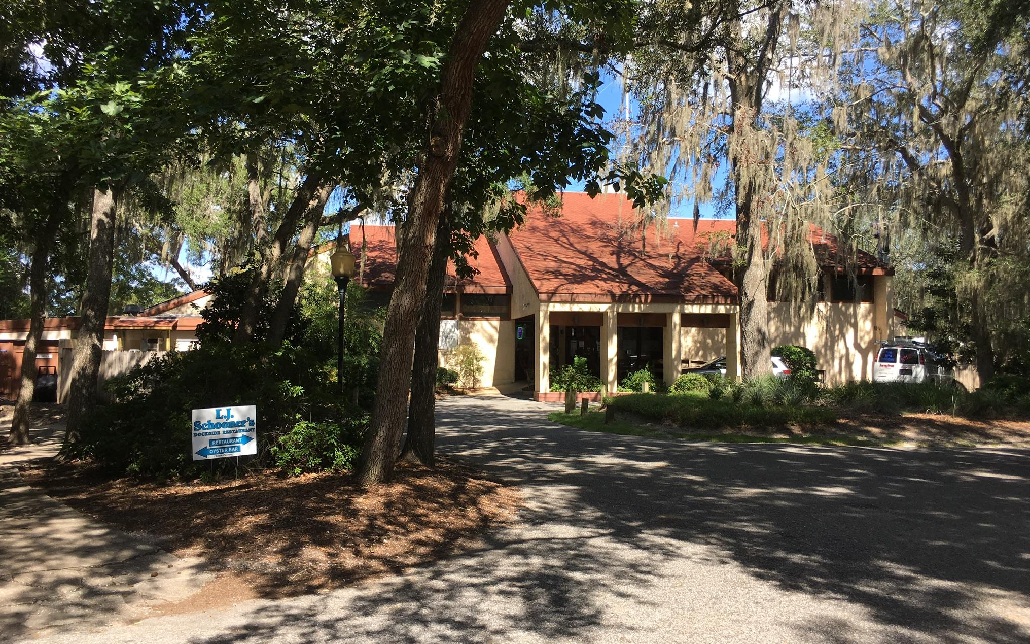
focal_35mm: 31
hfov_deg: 61.2
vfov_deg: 40.6
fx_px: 870
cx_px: 519
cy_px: 304
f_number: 2.2
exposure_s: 1/538
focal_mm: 4.15
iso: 25
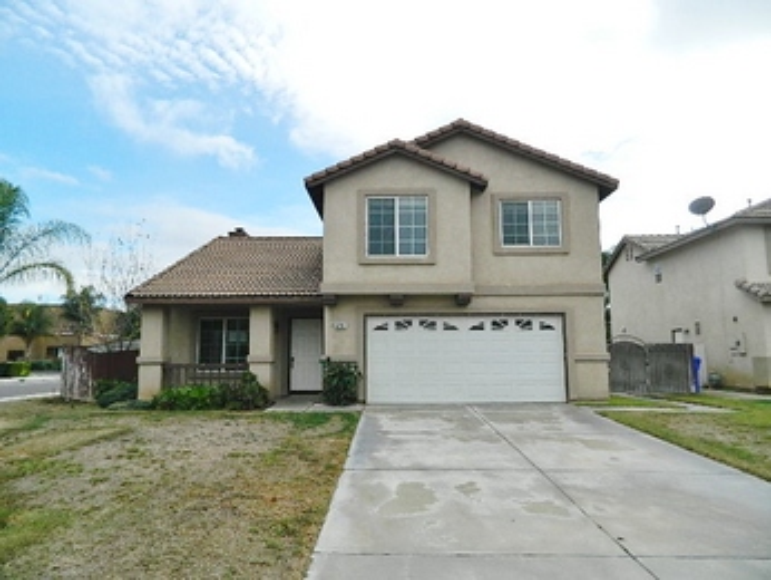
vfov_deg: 54.9
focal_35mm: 25
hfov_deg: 69.4
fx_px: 557
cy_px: 290
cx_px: 386
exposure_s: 1/125
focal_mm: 4.5
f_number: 8.7
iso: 80
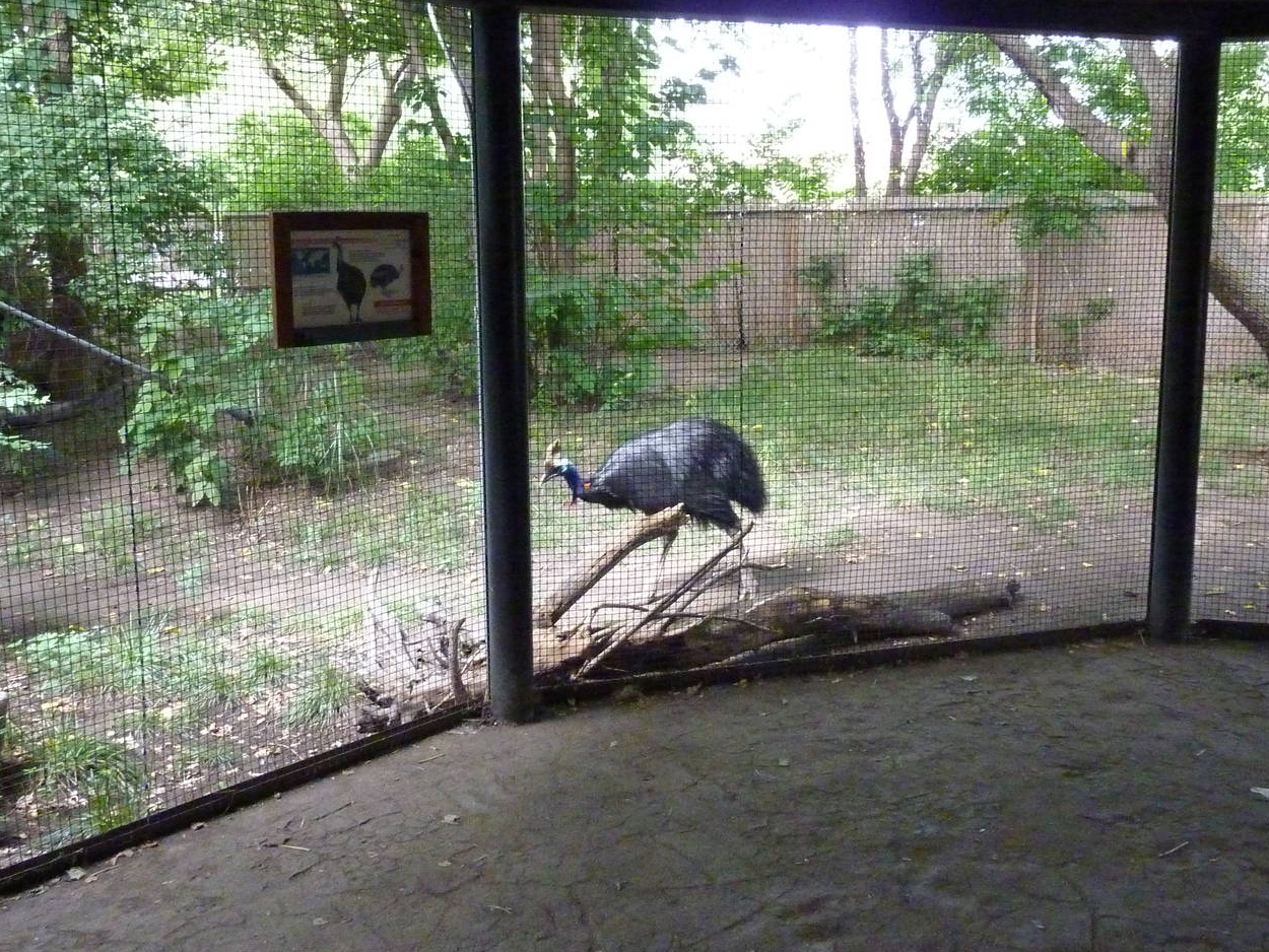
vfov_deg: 44.0
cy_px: 402
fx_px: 1173
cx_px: 648
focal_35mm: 32
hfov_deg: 56.8
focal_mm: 4.1
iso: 800
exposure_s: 1/160
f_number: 3.3
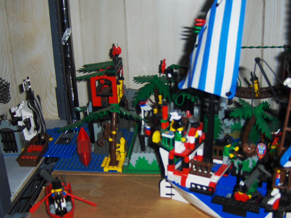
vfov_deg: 34.3
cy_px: 105
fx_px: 353
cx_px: 156
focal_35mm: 42
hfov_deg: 44.8
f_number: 2.8
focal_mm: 7.5
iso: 100
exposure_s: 1/60
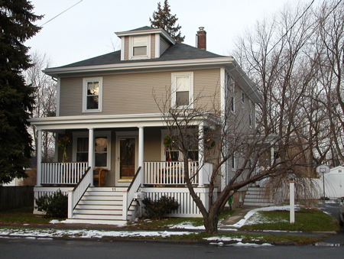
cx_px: 172
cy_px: 130
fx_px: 488
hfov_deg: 38.9
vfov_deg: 29.8
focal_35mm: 49
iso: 100
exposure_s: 1/236
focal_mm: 7.5
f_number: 3.2
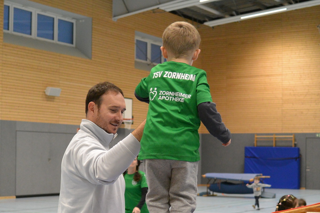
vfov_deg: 27.5
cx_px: 160
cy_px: 106
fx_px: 435
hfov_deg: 40.4
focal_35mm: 49
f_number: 1.8
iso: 400
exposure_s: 1/160
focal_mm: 18.5
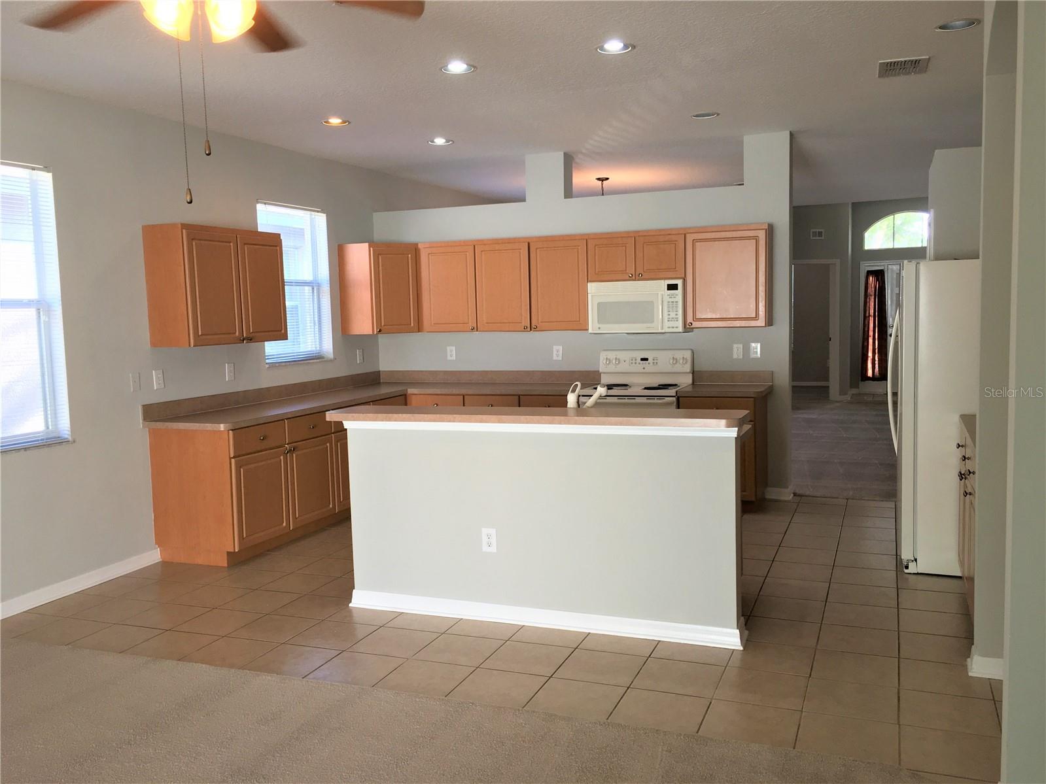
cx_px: 523
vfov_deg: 48.2
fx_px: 876
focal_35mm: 29
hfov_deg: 61.7
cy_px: 392
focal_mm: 4.15
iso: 32
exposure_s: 1/60
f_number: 2.2
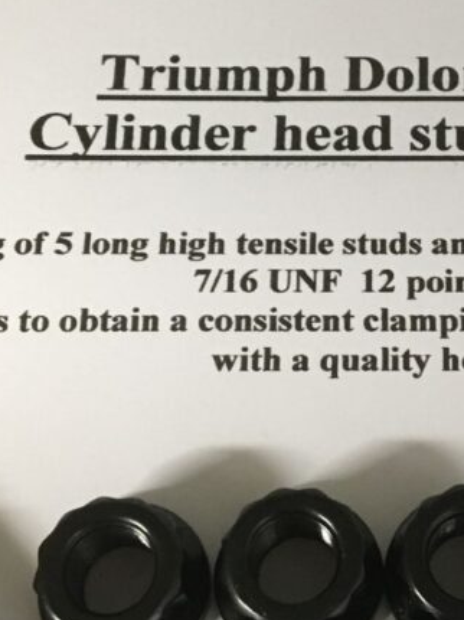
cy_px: 271
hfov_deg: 17.9
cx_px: 432
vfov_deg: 24.1
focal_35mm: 81
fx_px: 1449
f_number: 2.2
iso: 200
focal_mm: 4.15
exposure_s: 1/33
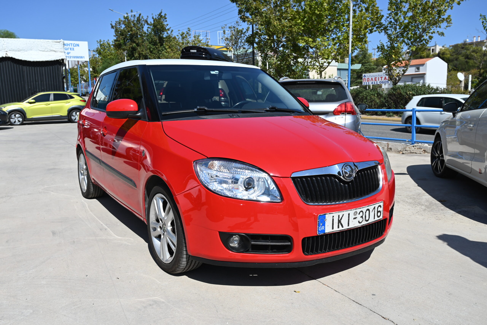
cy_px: 162
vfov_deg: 42.3
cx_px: 244
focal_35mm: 31
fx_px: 419
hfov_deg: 60.3
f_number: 7.1
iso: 100
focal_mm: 31
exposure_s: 1/400
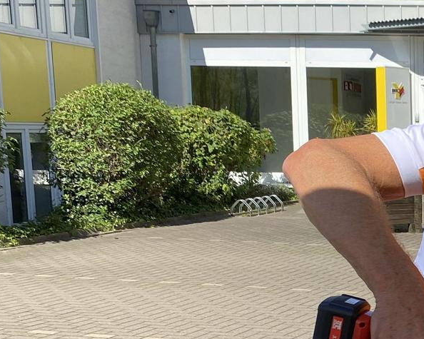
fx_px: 1029
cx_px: 540
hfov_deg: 21.3
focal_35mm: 82
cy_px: 343
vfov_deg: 18.2
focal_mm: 4.25
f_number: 1.8
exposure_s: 1/1866
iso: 32
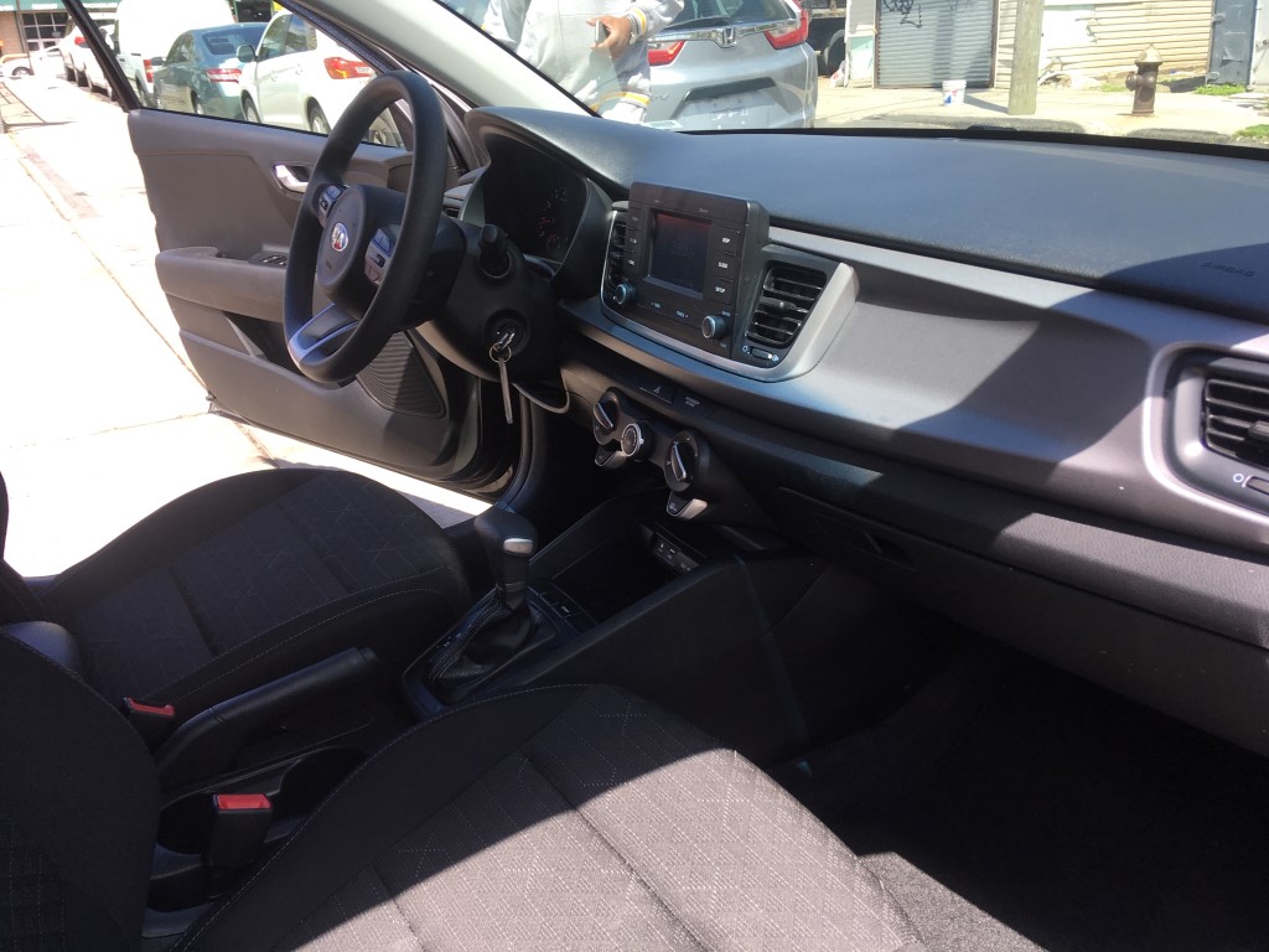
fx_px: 1063
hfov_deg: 61.7
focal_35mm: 29
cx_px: 634
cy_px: 476
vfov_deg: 48.2
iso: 25
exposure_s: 1/377
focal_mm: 4.15
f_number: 2.2
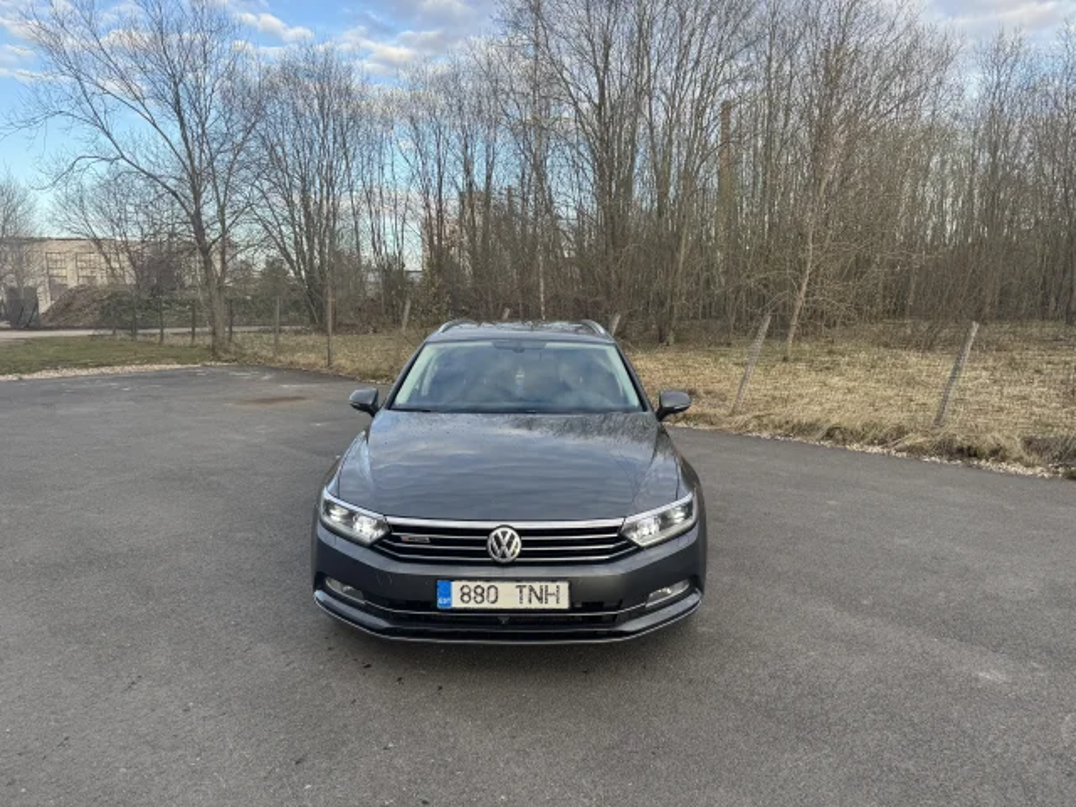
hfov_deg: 71.6
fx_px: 746
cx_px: 538
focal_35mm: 24
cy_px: 404
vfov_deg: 56.8
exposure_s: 1/522
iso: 80
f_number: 1.78
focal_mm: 6.76
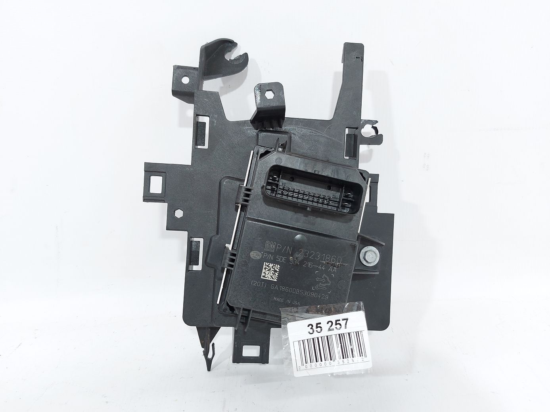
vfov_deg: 56.8
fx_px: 381
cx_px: 275
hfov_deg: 71.6
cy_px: 206
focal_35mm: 24
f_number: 1.8
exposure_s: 1/50
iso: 80
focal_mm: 5.23
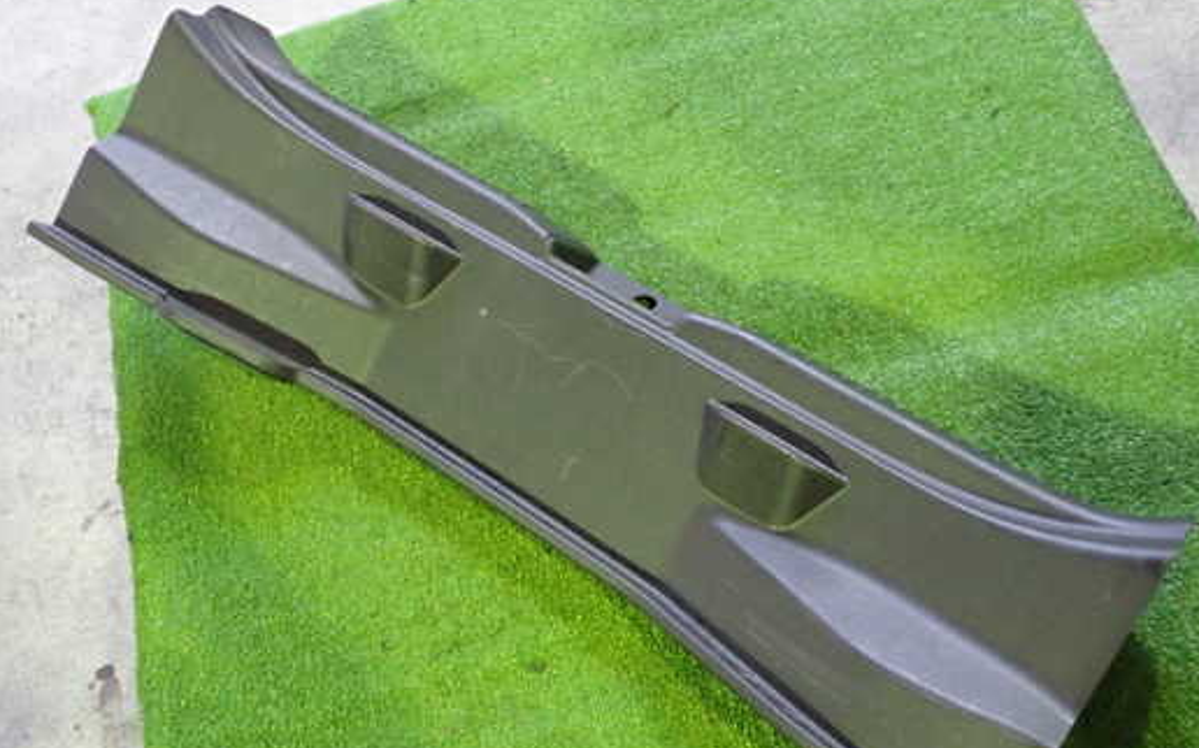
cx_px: 618
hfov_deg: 52.8
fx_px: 1209
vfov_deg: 34.3
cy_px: 432
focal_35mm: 37
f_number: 2.3
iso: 800
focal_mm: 5.4
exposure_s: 1/30
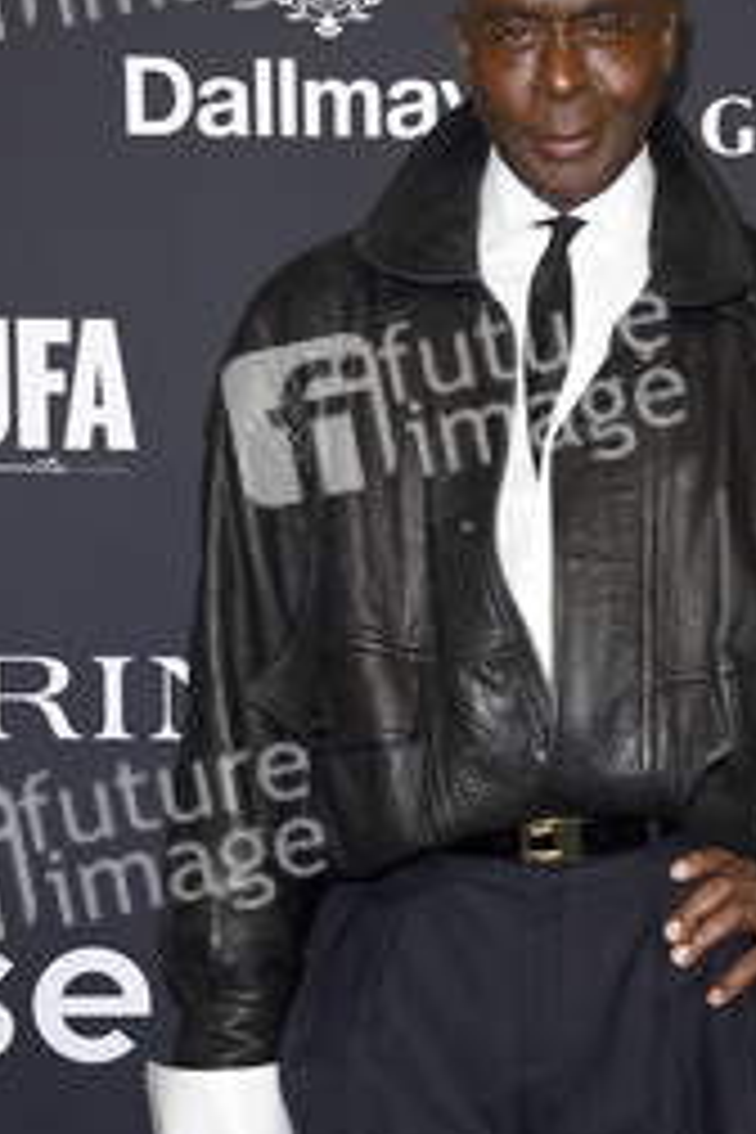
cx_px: 585
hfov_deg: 14.8
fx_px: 2898
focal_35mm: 92
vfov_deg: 22.1
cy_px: 626
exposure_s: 1/250
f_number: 5.6
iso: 500
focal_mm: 58
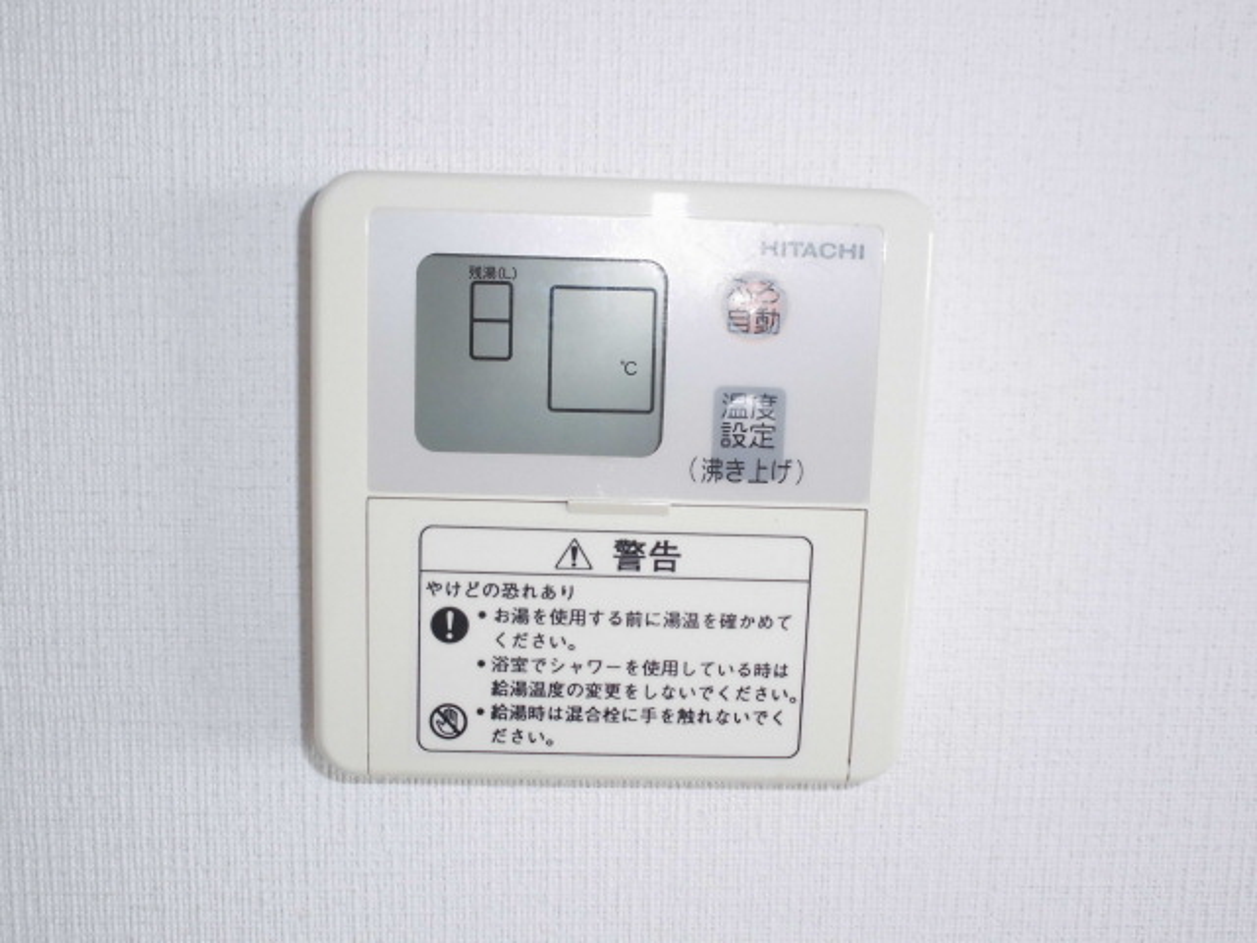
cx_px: 628
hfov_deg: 54.0
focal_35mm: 34
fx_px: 1235
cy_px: 472
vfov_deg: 41.8
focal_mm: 6.1
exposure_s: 1/60
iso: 200
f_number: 4
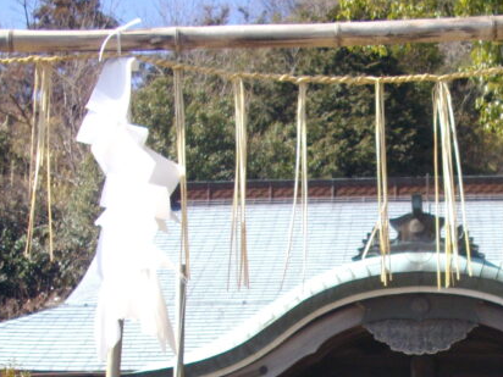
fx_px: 1337
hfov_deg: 21.2
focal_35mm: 92
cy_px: 436
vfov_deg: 15.5
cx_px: 352
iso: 100
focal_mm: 6.2
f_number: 5.6
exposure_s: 1/160
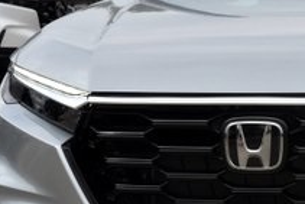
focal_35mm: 237
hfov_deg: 8.6
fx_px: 2009
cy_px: 99
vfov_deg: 5.8
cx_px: 366
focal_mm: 52
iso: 200
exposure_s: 1/320
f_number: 9
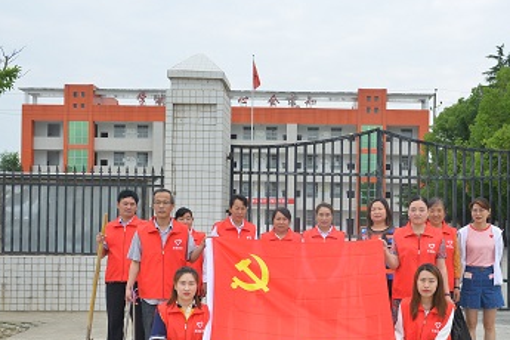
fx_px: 595
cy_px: 225
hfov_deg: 46.1
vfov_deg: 31.7
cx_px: 309
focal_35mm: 42
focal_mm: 29
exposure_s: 1/200
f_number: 5
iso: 100
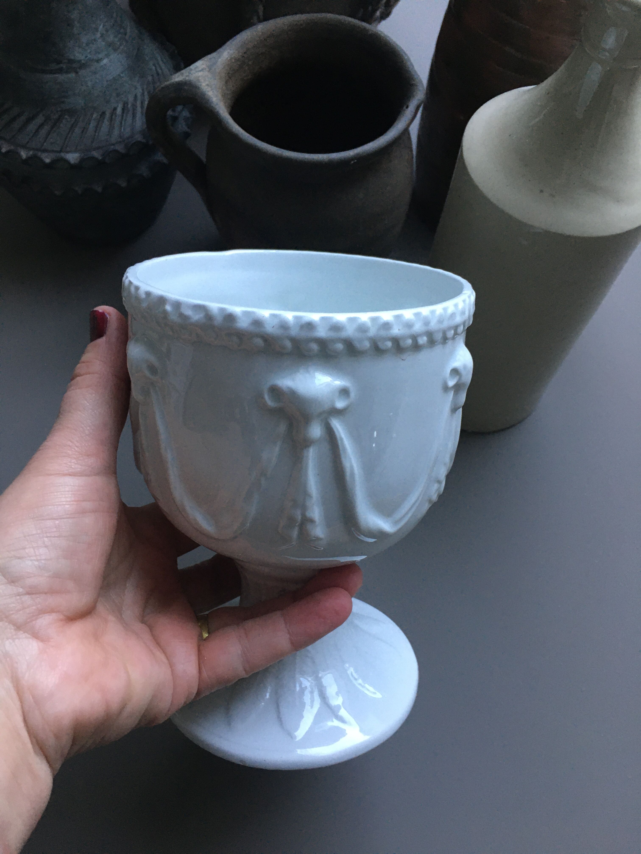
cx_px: 320
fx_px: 716
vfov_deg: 61.7
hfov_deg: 48.2
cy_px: 427
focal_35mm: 29
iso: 100
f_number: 2.2
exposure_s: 1/33
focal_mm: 4.15
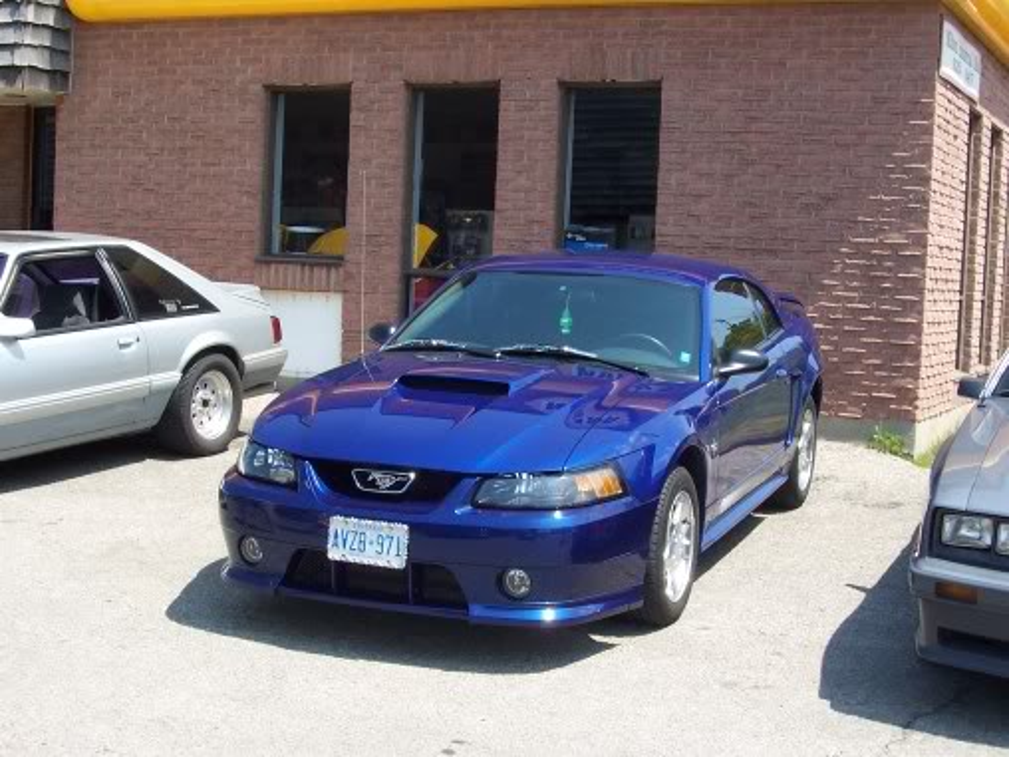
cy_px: 378
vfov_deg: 25.7
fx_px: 1661
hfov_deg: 33.8
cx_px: 504
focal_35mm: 57
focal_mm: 8.6
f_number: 6.7
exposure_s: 1/180
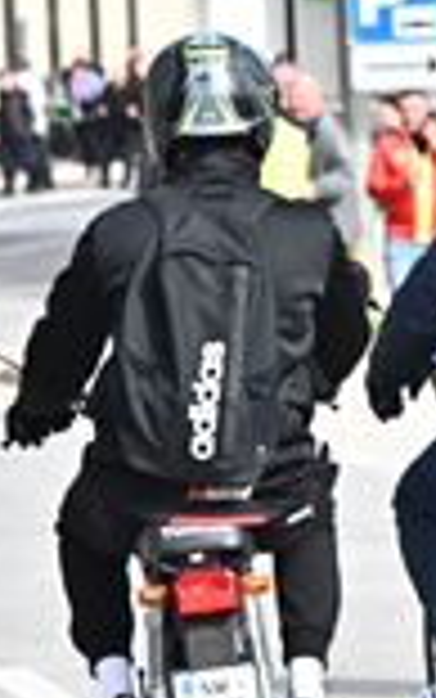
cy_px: 432
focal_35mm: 460
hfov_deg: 2.9
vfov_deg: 4.6
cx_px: 688
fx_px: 8737
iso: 1600
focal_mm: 155
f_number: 10
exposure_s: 1/1250
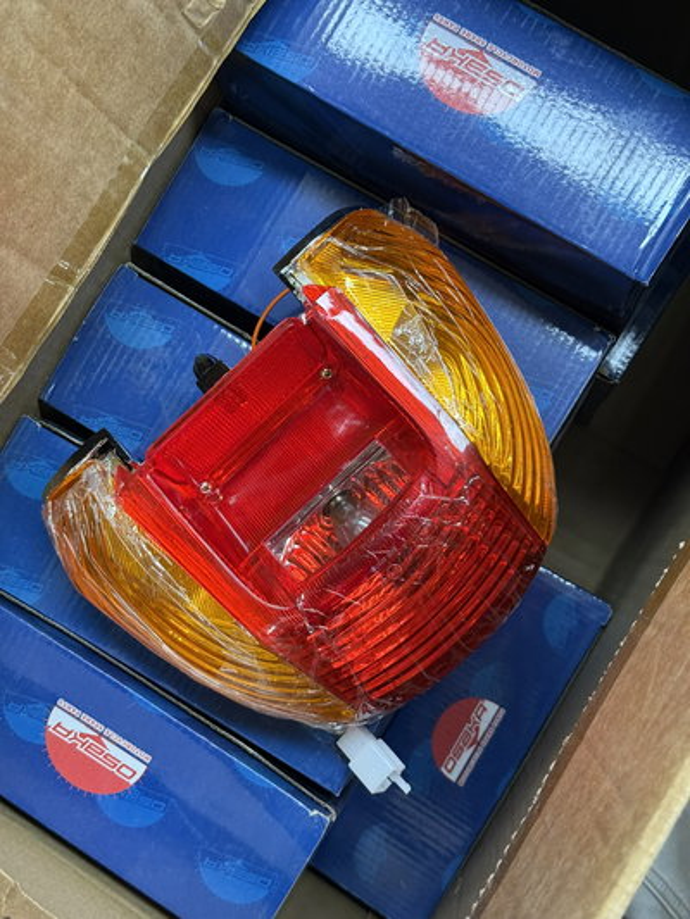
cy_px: 460
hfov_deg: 30.3
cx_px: 345
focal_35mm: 48
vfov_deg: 39.6
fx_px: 1275
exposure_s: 1/50
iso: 160
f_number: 1.78
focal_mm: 6.76
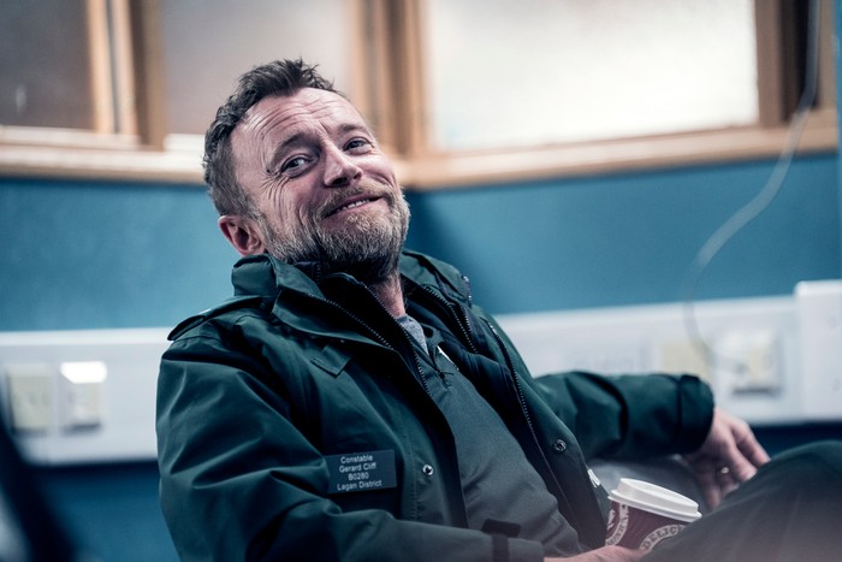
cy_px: 281
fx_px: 4398
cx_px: 421
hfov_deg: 10.9
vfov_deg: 7.3
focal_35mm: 188
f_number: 3.2
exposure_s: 1/160
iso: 3200
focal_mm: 188
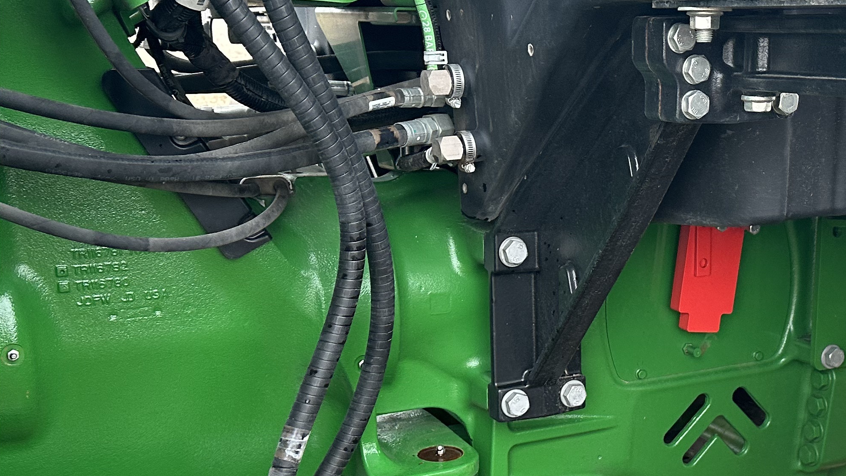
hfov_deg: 38.3
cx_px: 616
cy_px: 363
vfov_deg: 22.4
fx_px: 1189
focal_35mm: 53
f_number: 1.78
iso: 250
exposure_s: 1/95
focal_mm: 6.86
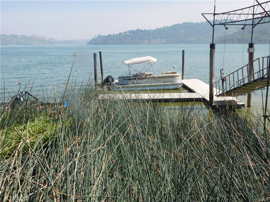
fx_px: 281
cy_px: 101
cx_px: 135
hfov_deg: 51.4
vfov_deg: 39.7
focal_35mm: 36
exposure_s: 1/1000
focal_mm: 6.3
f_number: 3.5
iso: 125
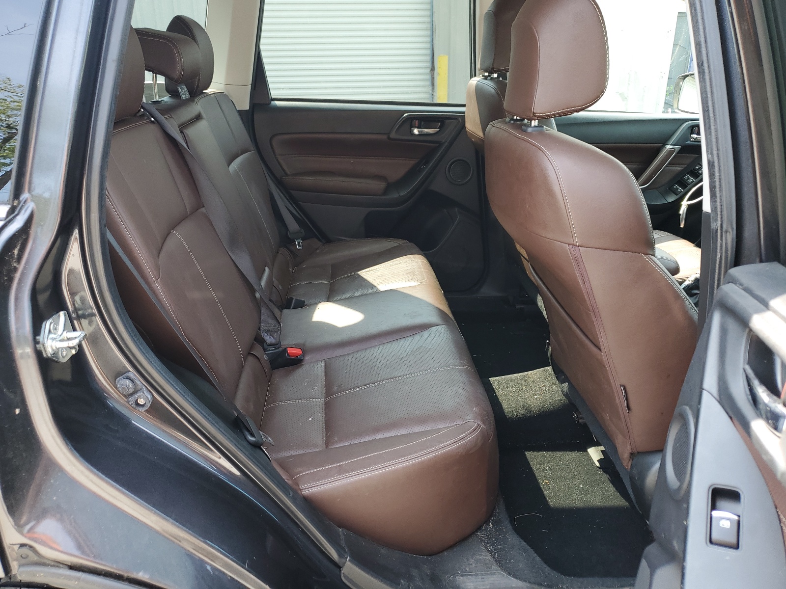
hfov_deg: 67.3
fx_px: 590
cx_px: 393
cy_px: 294
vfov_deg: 53.1
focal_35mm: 26
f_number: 1.5
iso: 50
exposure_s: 1/141
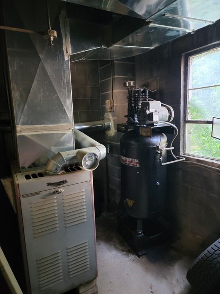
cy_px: 147
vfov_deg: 71.6
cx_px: 110
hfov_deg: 56.8
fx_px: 203
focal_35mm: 24
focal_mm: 6.7
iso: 800
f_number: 1.8
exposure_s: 1/24
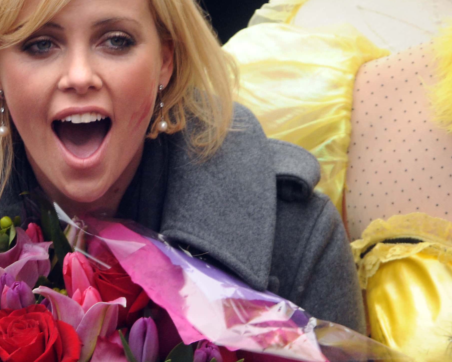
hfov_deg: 2.1
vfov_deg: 1.7
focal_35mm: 903
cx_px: 148
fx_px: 12079
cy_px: 256
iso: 500
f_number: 5.6
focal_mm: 270
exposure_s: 1/200
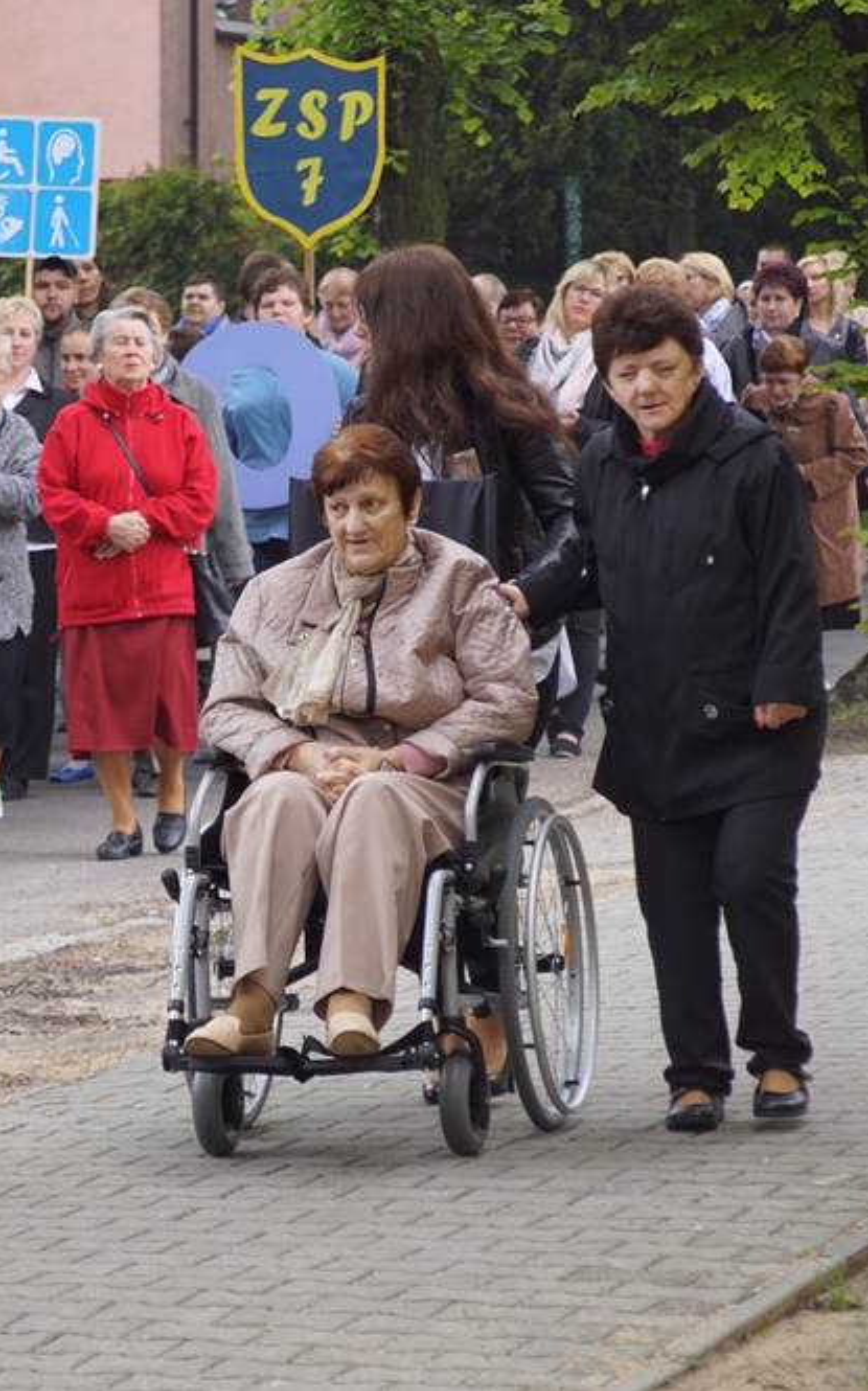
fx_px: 8715
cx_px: 21
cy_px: 696
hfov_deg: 5.7
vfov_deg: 9.1
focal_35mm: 230
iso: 400
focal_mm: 100
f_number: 5.6
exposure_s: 1/160
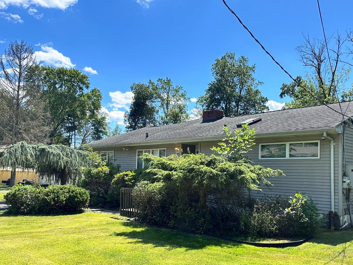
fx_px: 347
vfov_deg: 41.6
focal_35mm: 34
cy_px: 158
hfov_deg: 53.4
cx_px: 219
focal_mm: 6.86
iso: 80
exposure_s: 1/2028
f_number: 1.78
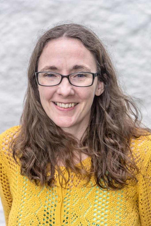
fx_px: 1101
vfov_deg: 11.7
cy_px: 113
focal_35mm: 175
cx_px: 76
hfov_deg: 7.8
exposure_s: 1/60
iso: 400
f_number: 5.6
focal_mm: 175
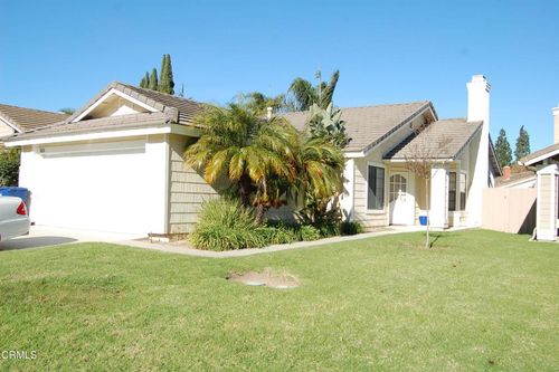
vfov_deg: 39.9
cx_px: 280
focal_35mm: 33
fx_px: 512
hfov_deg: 57.2
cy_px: 186
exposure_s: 1/400
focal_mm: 22
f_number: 10
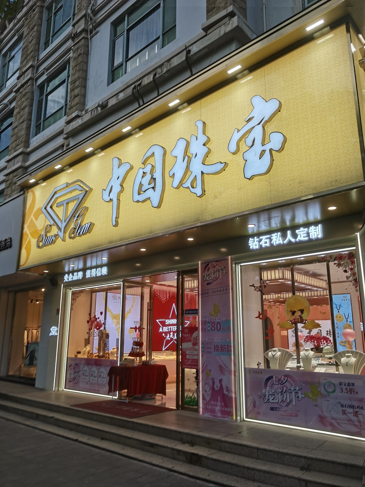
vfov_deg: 65.3
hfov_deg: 51.4
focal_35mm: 27
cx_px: 182
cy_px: 244
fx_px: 380
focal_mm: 4.94
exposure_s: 1/455
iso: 50
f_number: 1.9
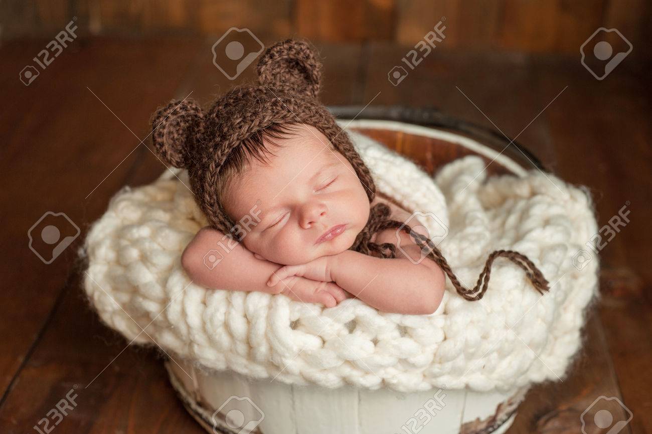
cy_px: 217
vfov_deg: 27.0
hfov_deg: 39.6
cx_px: 326
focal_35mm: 50
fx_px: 905
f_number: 3.5
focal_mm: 50
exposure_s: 1/200
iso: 200
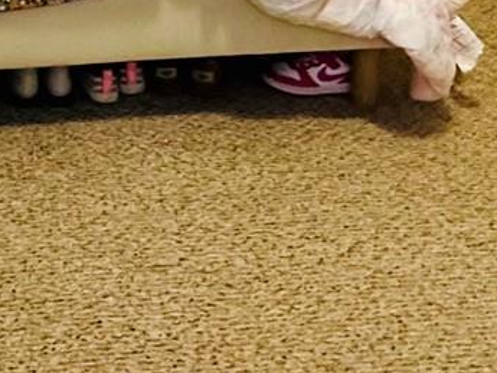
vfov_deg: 14.7
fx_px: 1192
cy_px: -374
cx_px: -53
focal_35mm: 83
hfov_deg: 22.2
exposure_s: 1/60
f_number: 2.2
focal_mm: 2.22
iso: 500
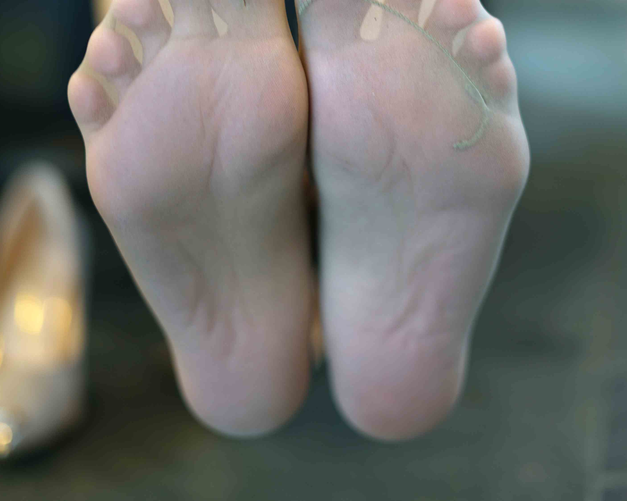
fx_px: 1317
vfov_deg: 21.3
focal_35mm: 71
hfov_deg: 26.8
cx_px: 312
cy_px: 94
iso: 80
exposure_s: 1/25
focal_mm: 50
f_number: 1.8
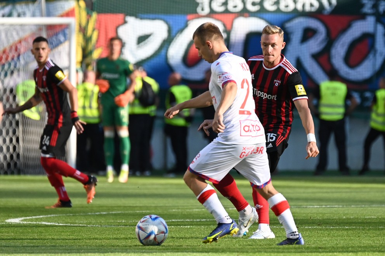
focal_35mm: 340
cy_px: 128
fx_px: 3635
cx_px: 192
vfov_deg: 4.0
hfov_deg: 6.1
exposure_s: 1/4000
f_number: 5.3
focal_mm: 340
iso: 2000
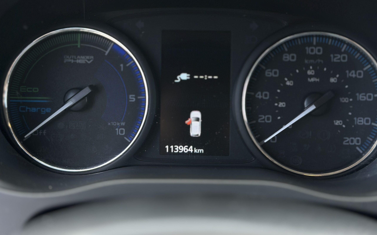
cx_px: 188
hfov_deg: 39.6
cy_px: 96
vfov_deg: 25.3
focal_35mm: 51
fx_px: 524
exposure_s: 1/96
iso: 125
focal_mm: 6.86
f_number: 1.78
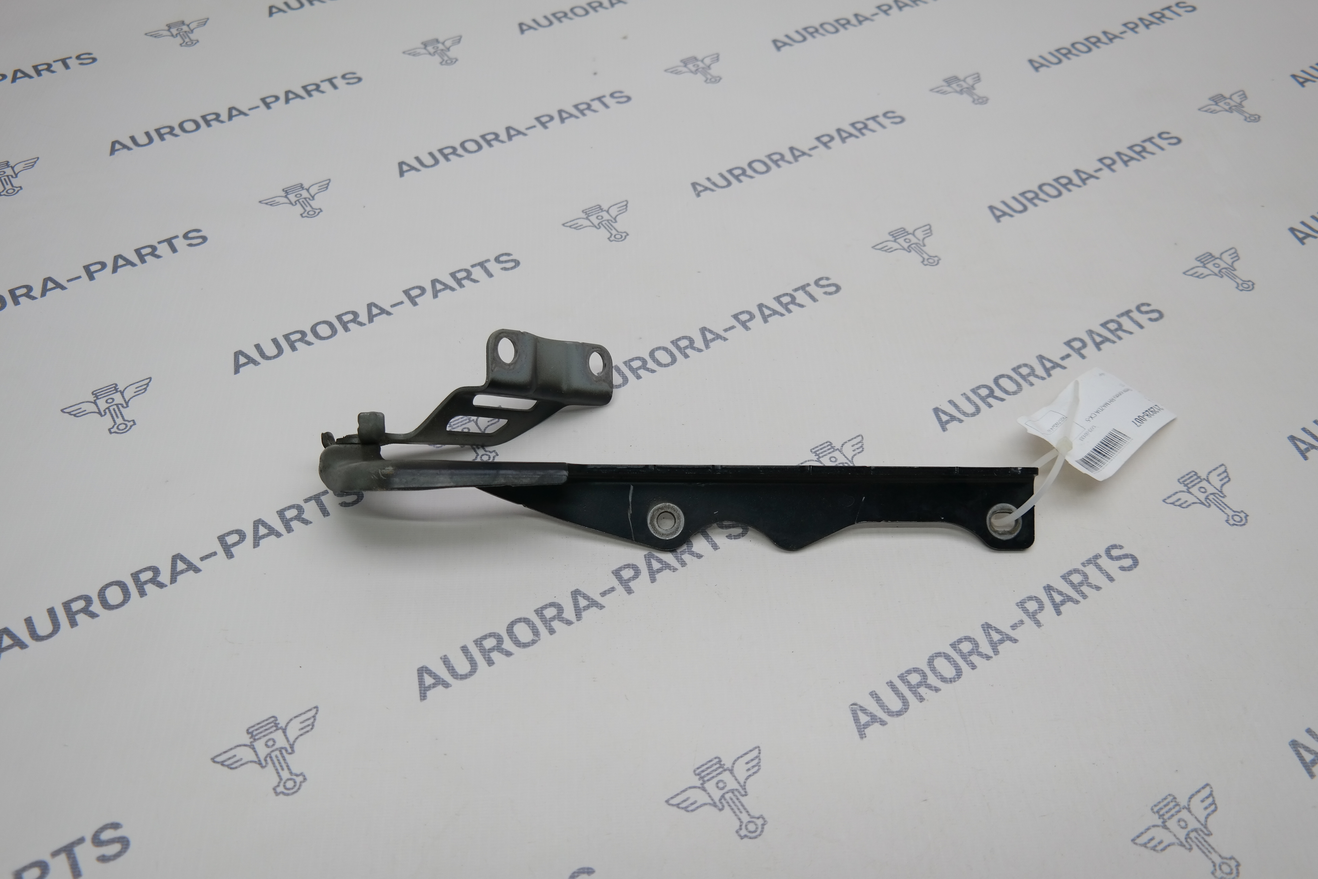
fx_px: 1208
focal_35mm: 33
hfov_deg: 57.2
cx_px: 659
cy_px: 440
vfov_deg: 40.0
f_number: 4
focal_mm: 22
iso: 100
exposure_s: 1/80
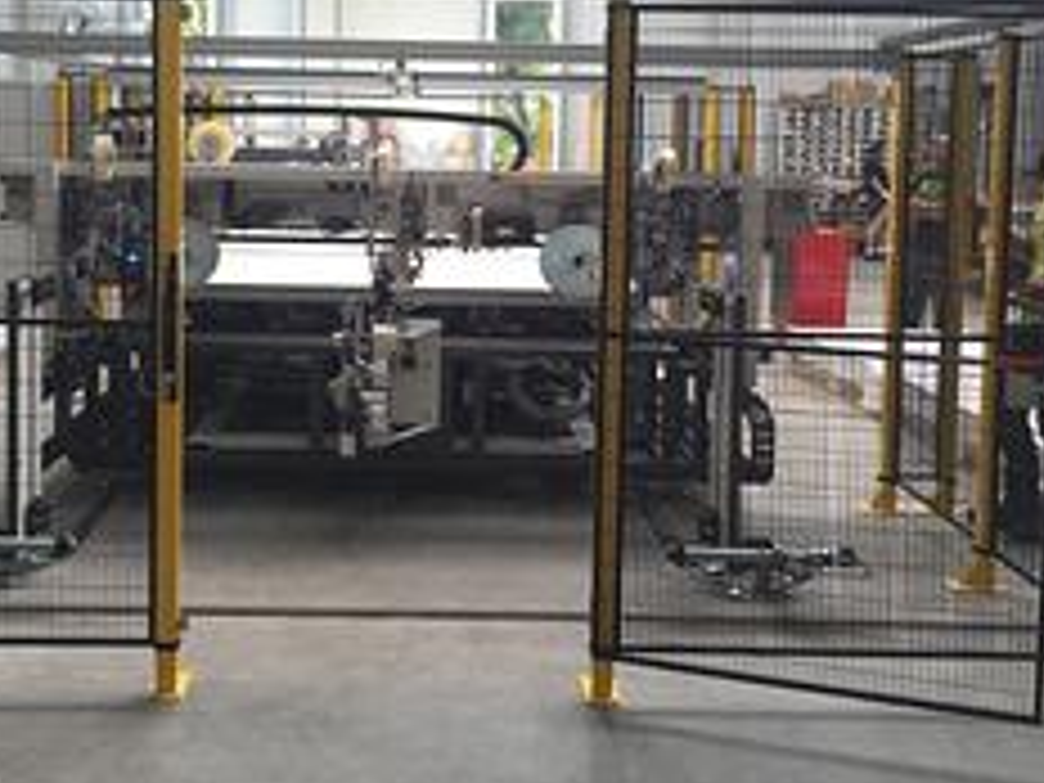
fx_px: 1357
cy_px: 238
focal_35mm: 45
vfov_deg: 31.8
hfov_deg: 41.9
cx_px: 414
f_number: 2.2
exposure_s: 1/50
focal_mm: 4.15
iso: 40
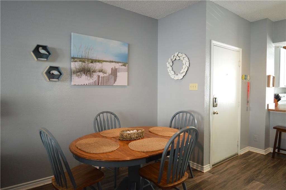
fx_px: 167
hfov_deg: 81.3
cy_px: 95
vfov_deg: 59.4
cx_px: 143
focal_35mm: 21
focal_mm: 14
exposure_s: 1/15
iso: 1000
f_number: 5
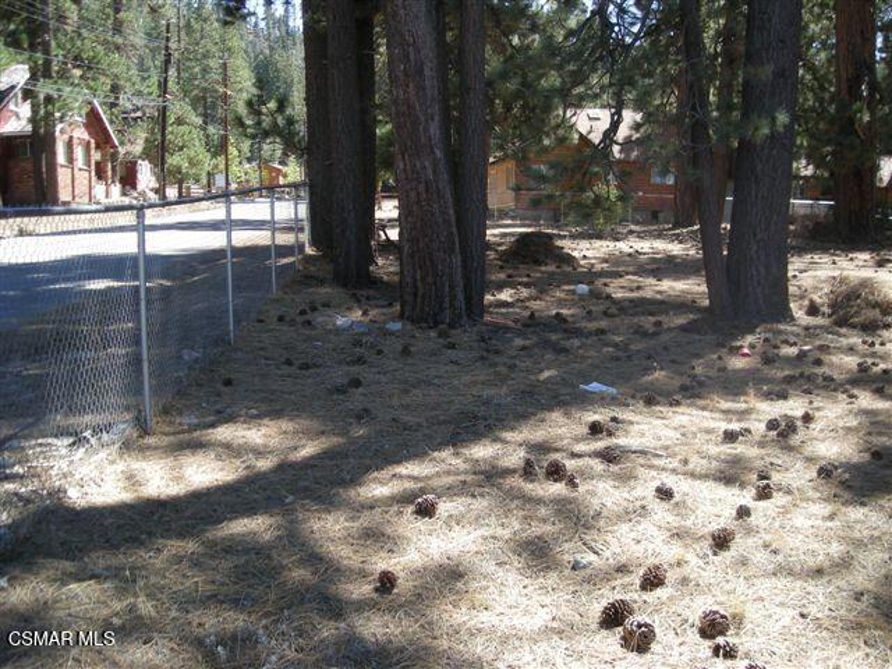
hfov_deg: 52.6
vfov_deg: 40.7
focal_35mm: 35
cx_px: 446
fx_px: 902
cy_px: 334
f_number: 2.8
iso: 50
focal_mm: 5.7
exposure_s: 1/180
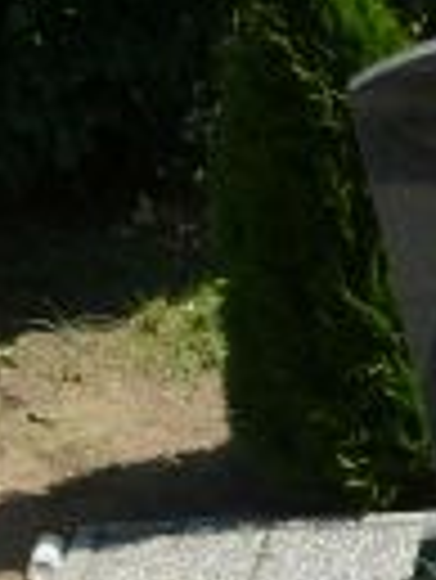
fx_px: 1559
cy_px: 980
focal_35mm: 93
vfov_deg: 17.8
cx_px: 607
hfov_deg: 15.0
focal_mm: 4.1
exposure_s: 1/320
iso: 80
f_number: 4
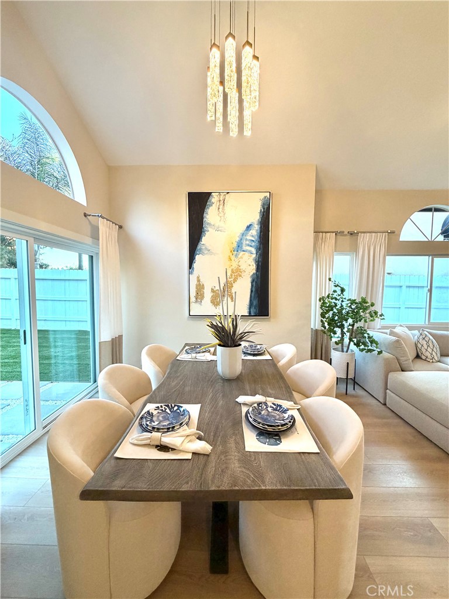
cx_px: 224
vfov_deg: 102.1
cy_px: 300
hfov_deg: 85.7
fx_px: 242
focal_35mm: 14
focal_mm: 2.22
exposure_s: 1/120
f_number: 2.2
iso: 250
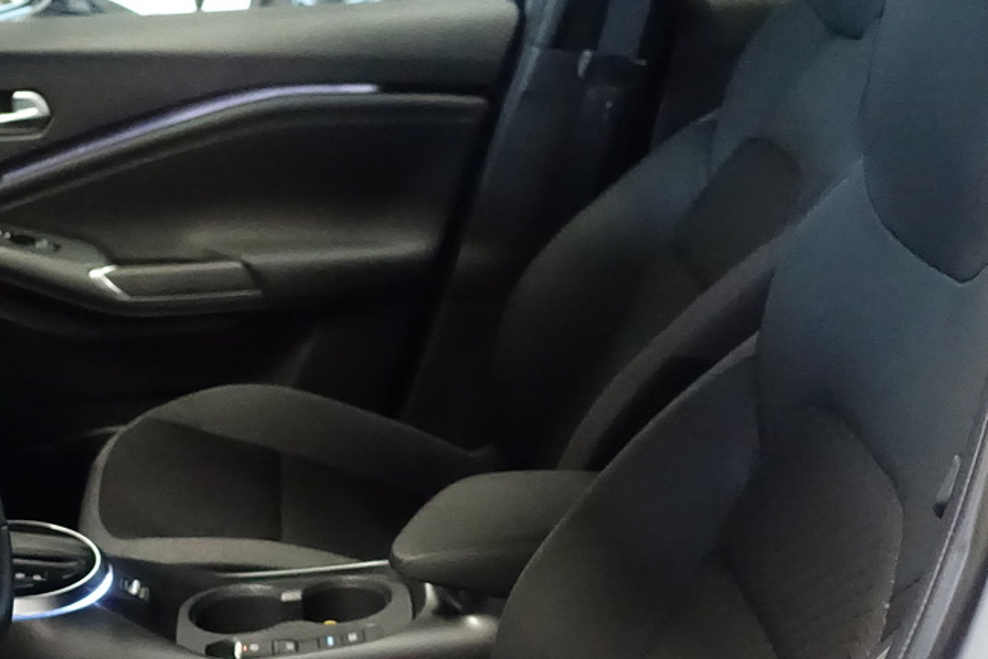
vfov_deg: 22.4
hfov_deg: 33.3
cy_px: 494
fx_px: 1647
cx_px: 381
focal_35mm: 60
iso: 6400
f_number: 1.8
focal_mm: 8.8
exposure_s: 1/200
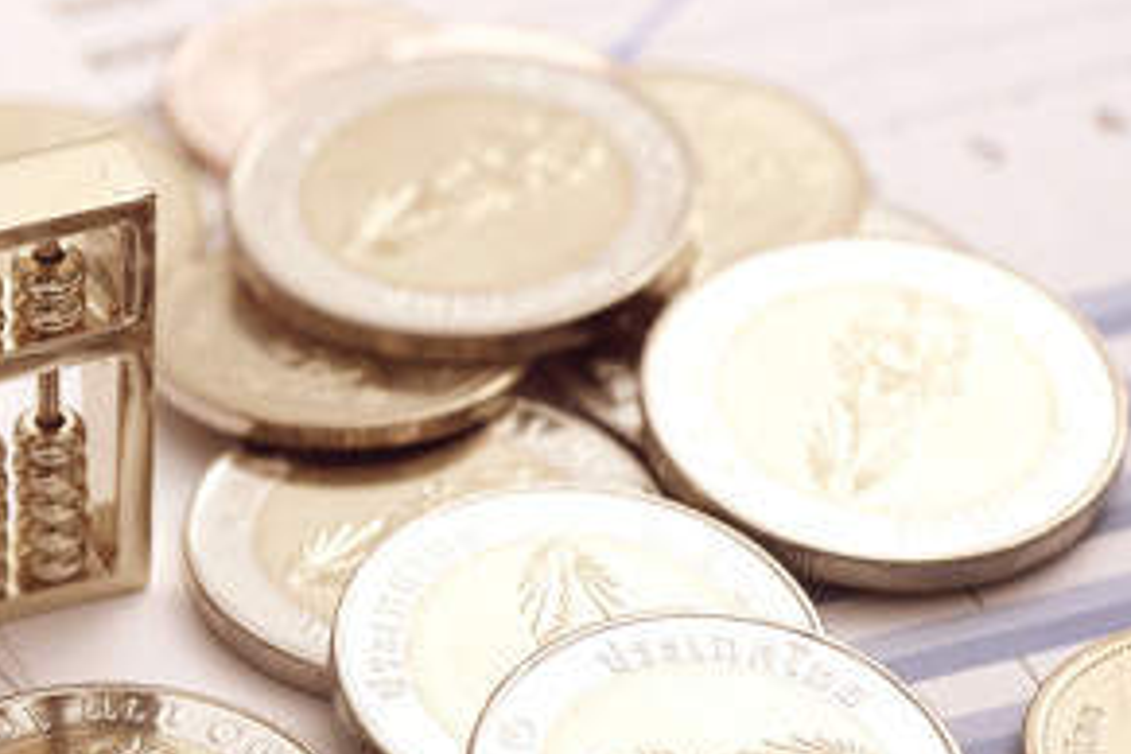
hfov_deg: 8.8
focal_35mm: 231
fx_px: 7257
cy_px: 387
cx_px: -105
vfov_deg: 5.9
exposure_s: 1/160
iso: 200
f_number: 9
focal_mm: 105
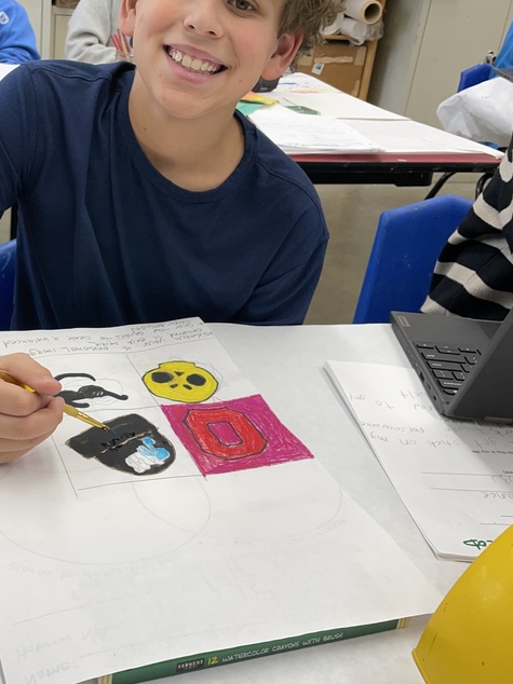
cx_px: 117
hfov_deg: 33.5
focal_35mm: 42
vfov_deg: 44.8
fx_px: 830
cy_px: 329
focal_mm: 4.2
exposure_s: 1/120
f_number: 1.6
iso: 64
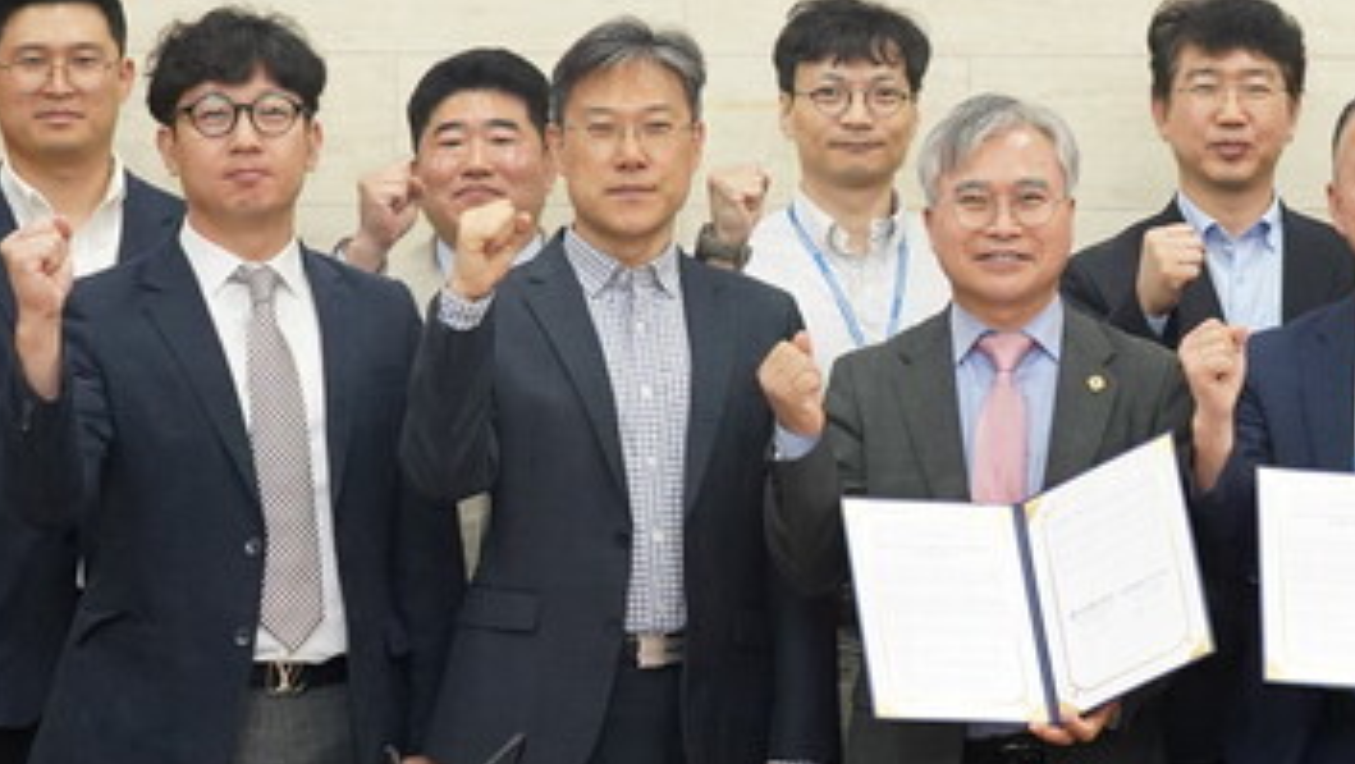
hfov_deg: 14.4
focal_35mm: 148
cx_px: 1144
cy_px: 150
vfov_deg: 8.2
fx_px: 5320
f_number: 7.1
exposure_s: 1/200
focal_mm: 52
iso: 3200
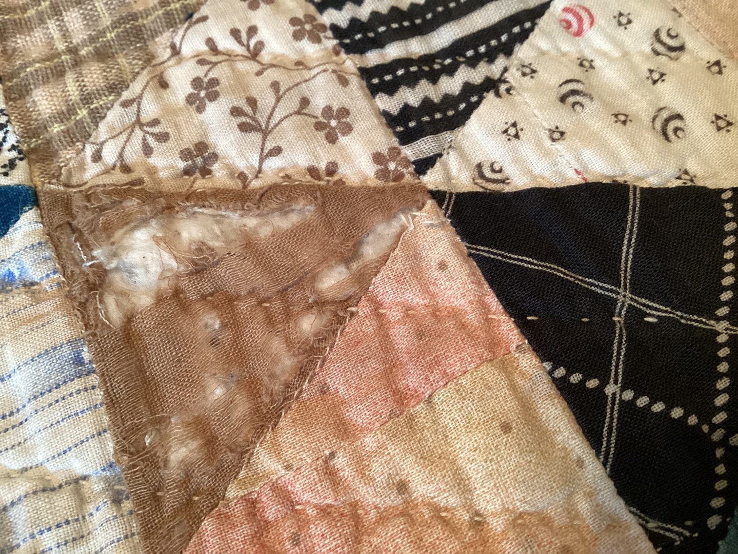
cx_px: 369
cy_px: 277
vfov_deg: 45.4
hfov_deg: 58.3
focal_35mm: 31
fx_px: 661
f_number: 2.4
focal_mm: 3.3
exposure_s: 1/50
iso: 250
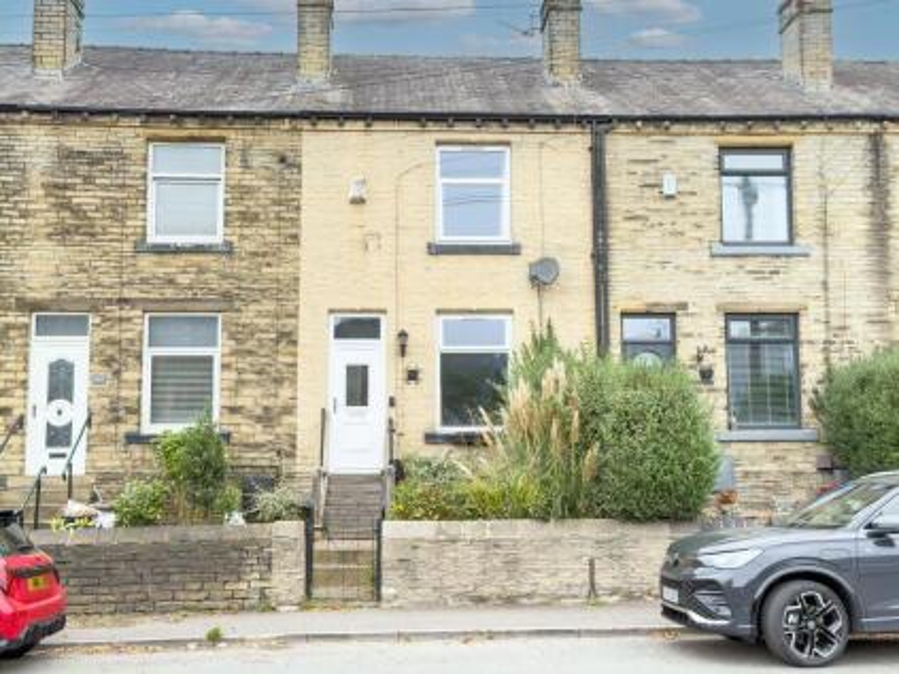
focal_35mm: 40
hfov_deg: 46.8
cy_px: 337
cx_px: 450
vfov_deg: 35.9
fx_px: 1039
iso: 80
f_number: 1.8
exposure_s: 1/530
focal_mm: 6.76
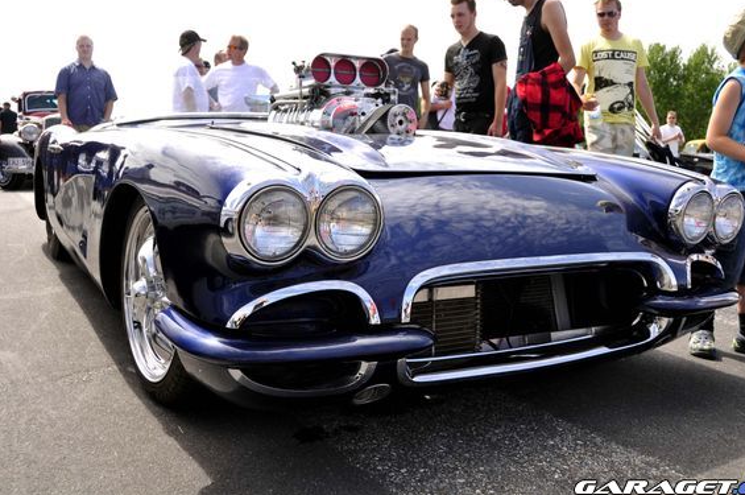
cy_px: 220
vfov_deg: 38.7
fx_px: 703
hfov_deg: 55.9
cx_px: 378
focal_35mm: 34
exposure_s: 1/125
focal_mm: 20
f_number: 5.6
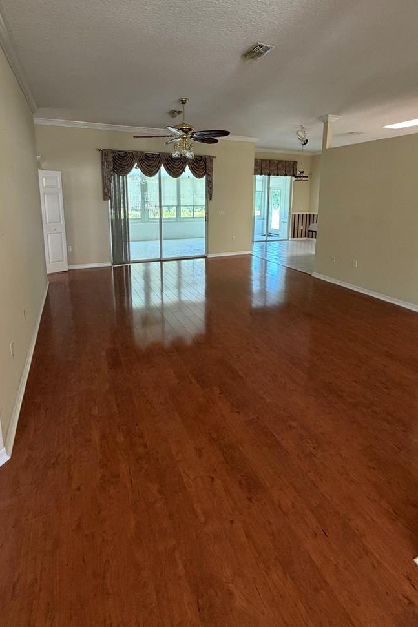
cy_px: 251
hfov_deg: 67.4
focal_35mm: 18
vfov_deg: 88.9
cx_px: 212
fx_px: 314
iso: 320
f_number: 2.2
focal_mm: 2.22
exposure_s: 1/60
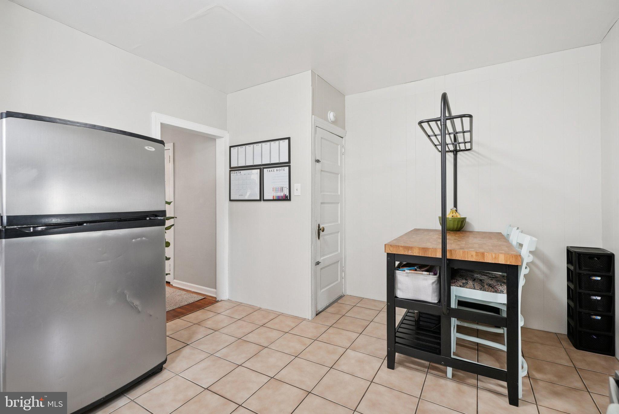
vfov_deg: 73.8
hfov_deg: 96.7
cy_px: 207
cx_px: 310
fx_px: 275
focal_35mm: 16
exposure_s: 1/5
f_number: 8
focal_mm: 16
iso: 400
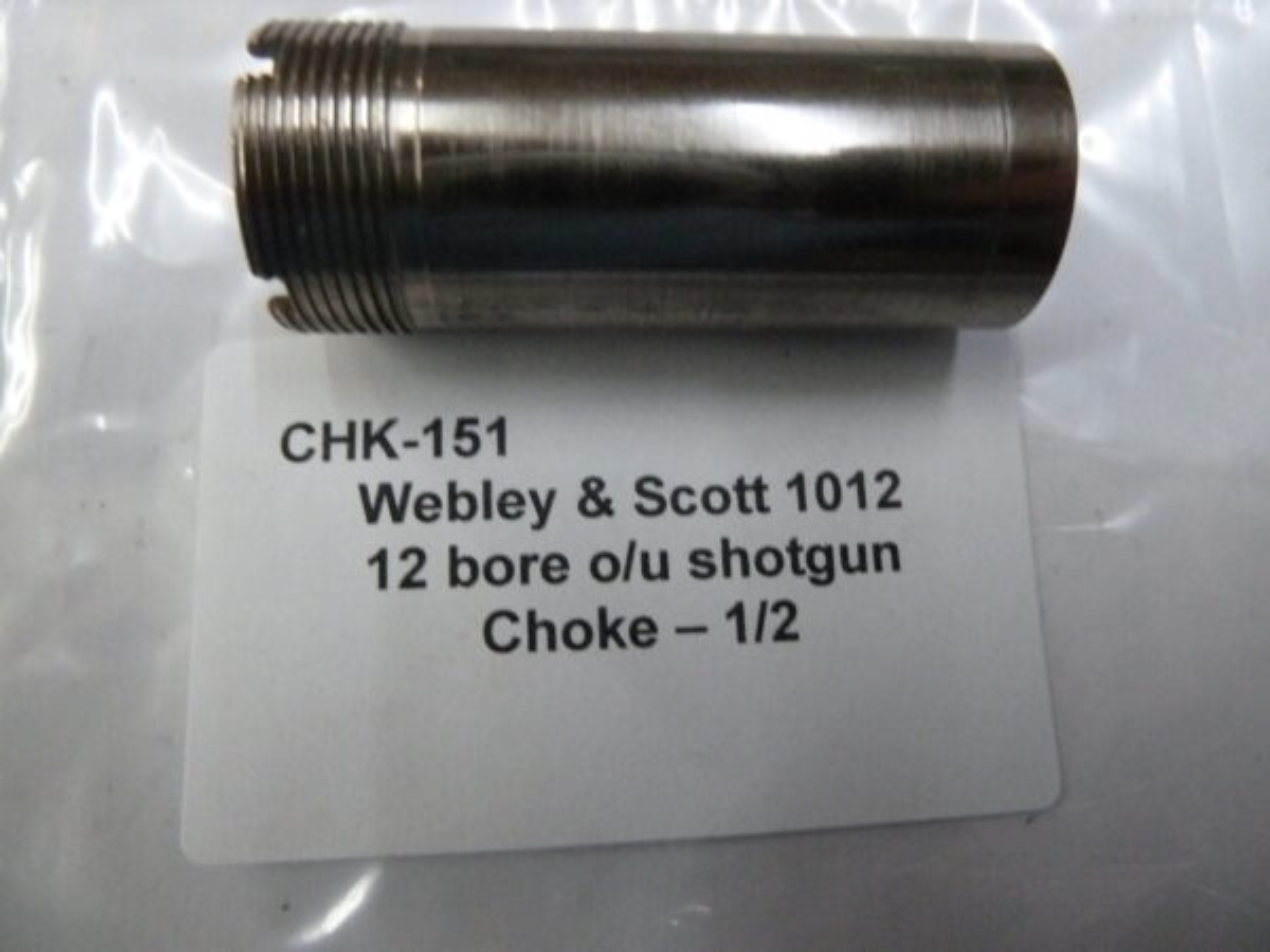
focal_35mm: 25
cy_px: 476
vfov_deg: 54.9
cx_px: 635
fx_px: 917
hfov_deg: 69.4
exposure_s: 1/60
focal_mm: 4.1
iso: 640
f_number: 3.3
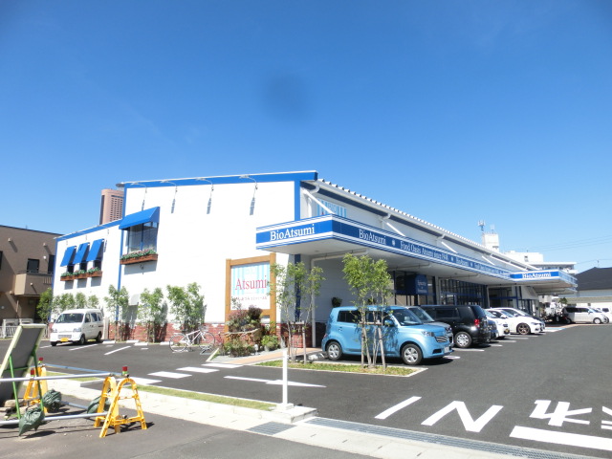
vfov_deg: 56.8
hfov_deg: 71.6
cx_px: 306
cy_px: 230
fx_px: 424
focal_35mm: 24
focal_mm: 4.24
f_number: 3
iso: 80
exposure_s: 1/1000
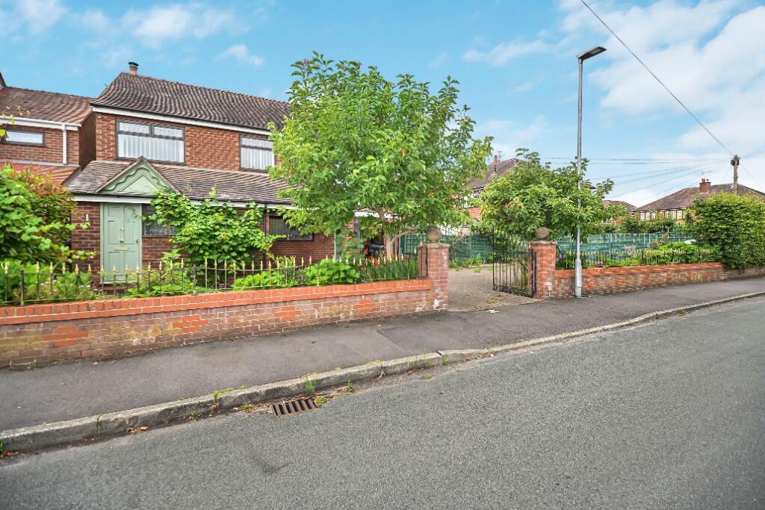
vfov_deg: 73.8
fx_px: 340
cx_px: 382
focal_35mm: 16
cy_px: 255
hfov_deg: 96.7
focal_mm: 16
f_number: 5.6
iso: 160
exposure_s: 1/250
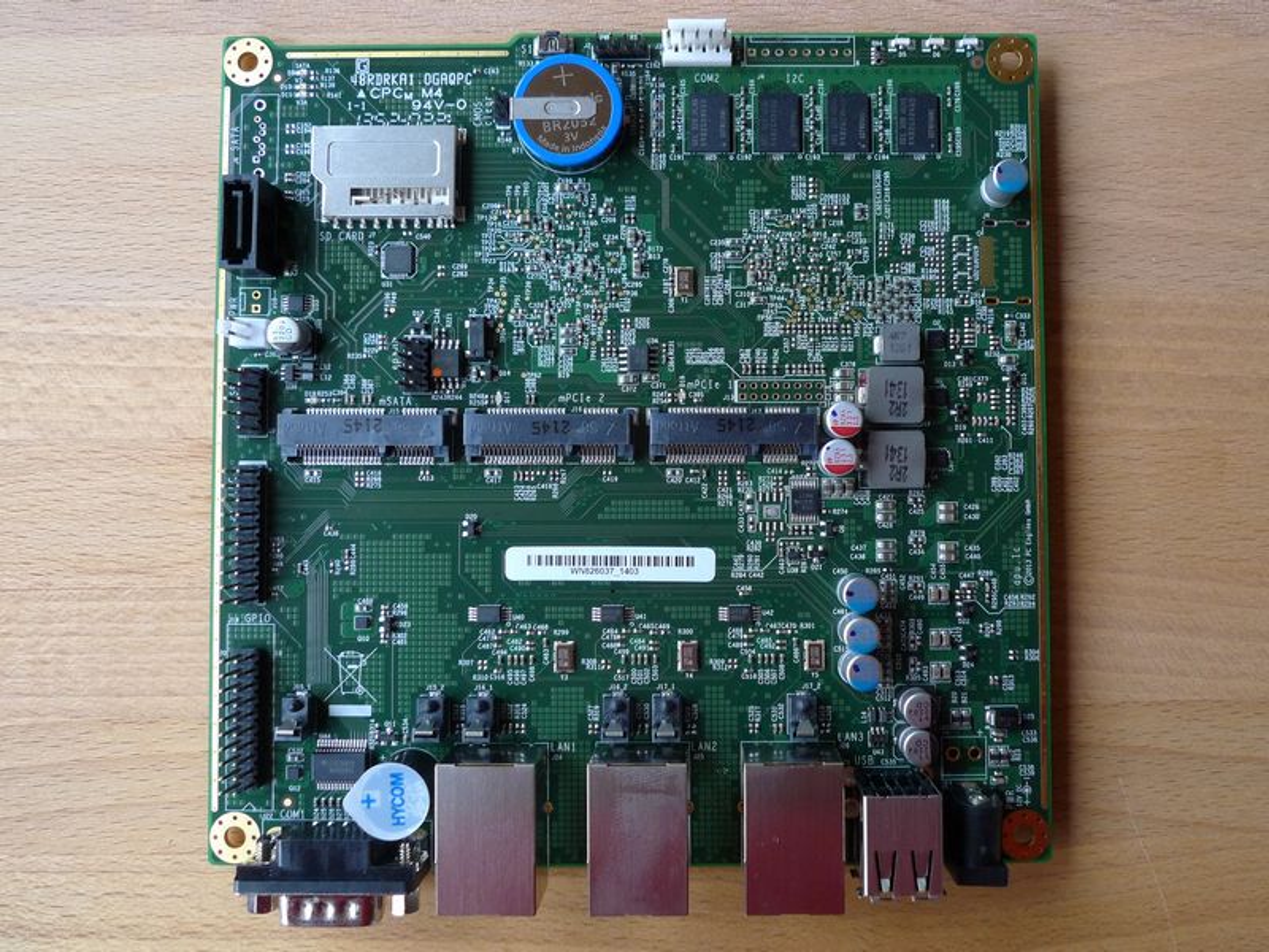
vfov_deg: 56.8
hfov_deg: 71.6
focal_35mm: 24
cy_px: 476
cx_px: 634
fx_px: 880
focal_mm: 5.1
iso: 250
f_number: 3.2
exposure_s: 1/30
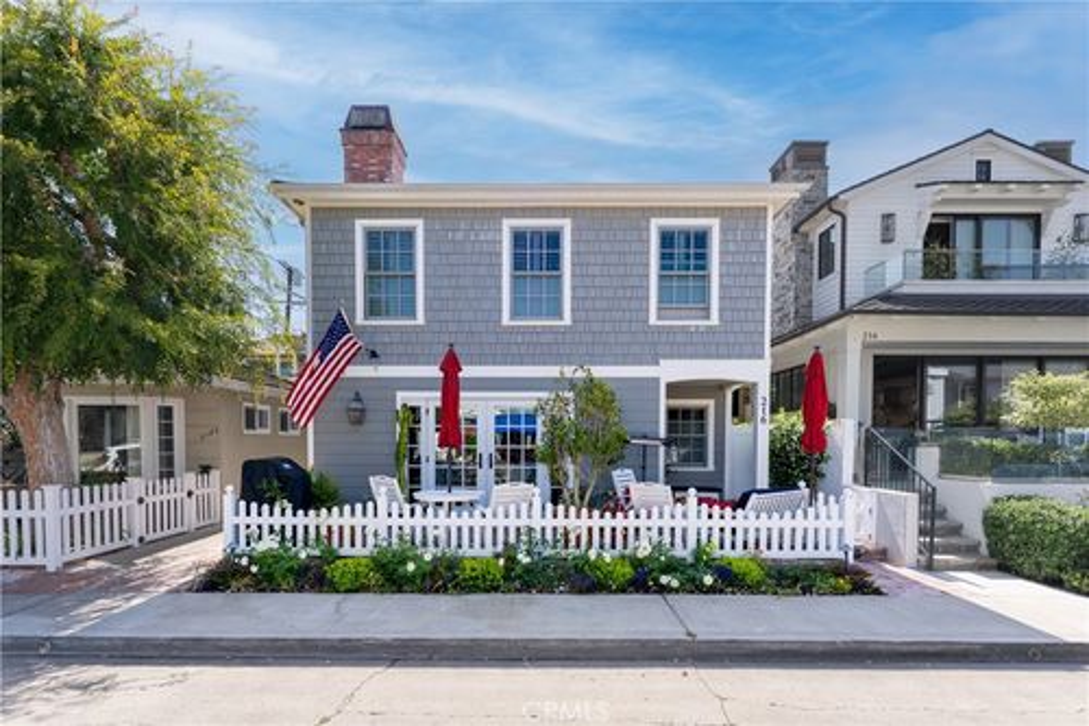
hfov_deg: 93.3
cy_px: 363
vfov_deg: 70.4
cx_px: 544
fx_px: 514
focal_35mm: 17
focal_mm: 17
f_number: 8
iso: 100
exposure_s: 1/250
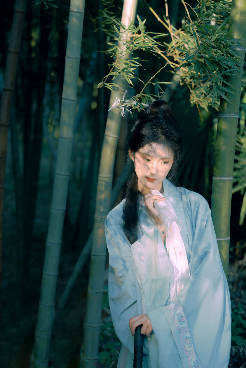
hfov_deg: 19.5
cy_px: 184
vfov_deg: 28.8
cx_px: 123
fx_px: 717
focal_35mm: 70
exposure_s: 1/400
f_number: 2.8
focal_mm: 70
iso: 200
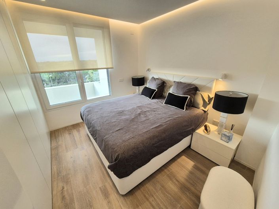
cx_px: 140
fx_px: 105
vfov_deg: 89.9
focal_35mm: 13
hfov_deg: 106.2
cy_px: 104
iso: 50
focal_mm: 2.2
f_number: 2.2
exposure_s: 1/110
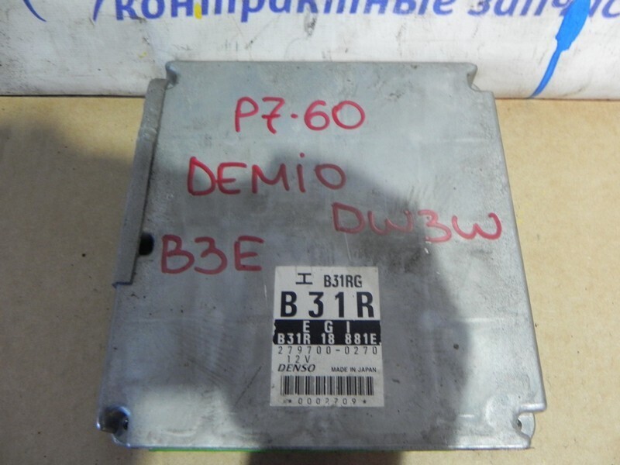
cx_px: 310
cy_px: 232
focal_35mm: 29
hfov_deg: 61.7
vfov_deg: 48.2
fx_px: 519
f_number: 2.8
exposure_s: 1/10.2
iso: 400
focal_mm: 5.2
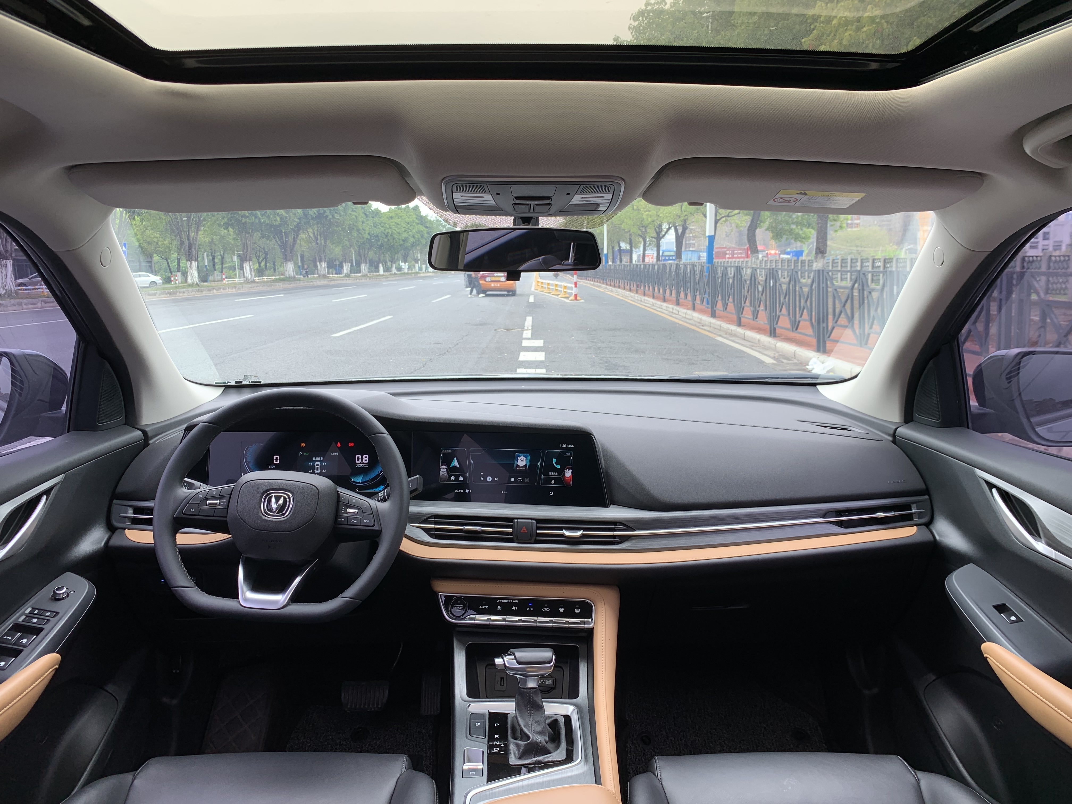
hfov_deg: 67.3
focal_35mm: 26
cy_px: 402
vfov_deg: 53.1
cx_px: 536
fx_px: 805
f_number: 1.8
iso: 25
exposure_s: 1/130
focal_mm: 4.25
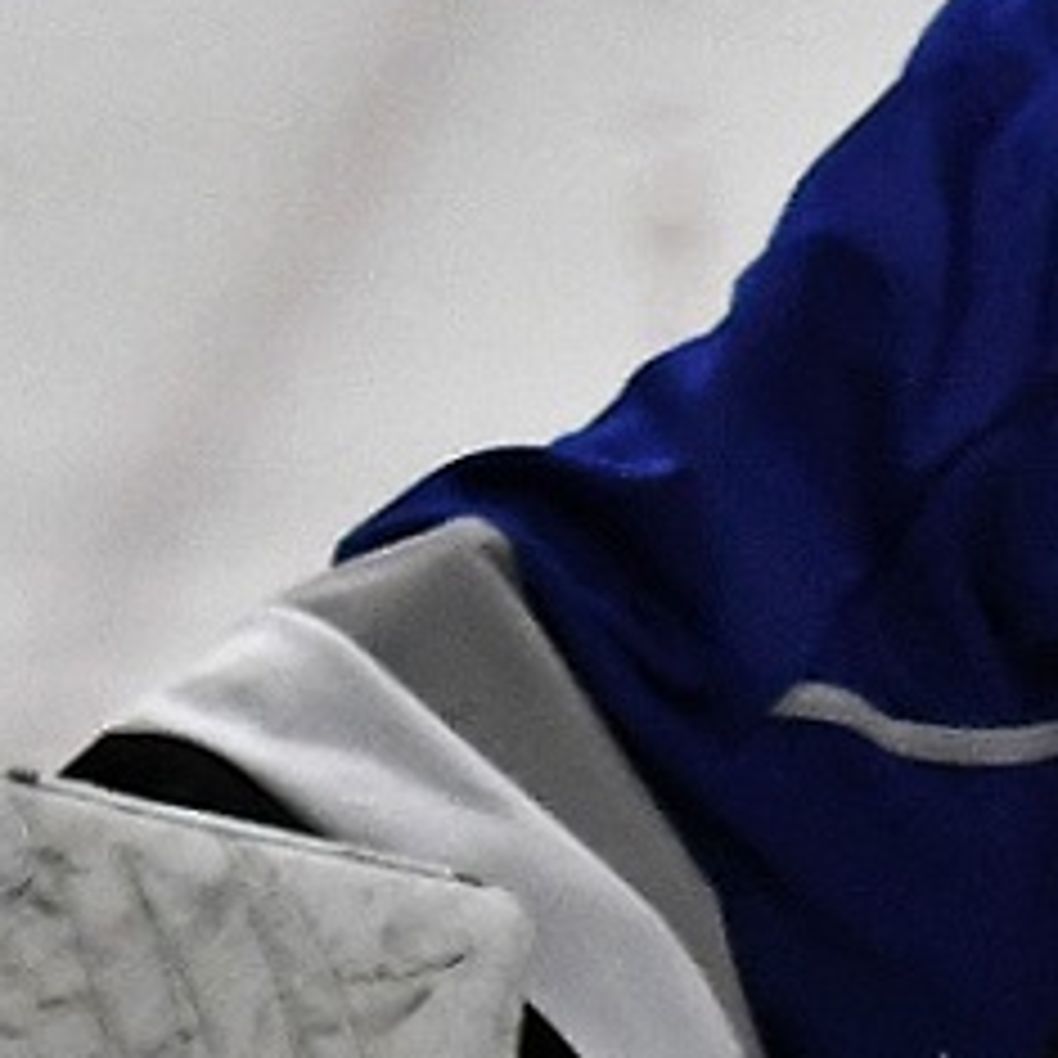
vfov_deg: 4.1
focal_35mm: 425
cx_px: 1846
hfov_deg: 4.1
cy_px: 675
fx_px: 14696
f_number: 2.8
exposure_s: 1/1000
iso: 4000
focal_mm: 70
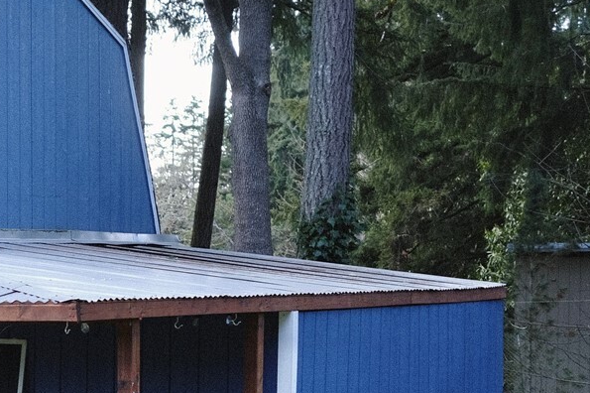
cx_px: -205
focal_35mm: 117
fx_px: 1916
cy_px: 363
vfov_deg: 11.6
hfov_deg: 16.4
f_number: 2.8
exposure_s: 1/140
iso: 160
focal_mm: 27
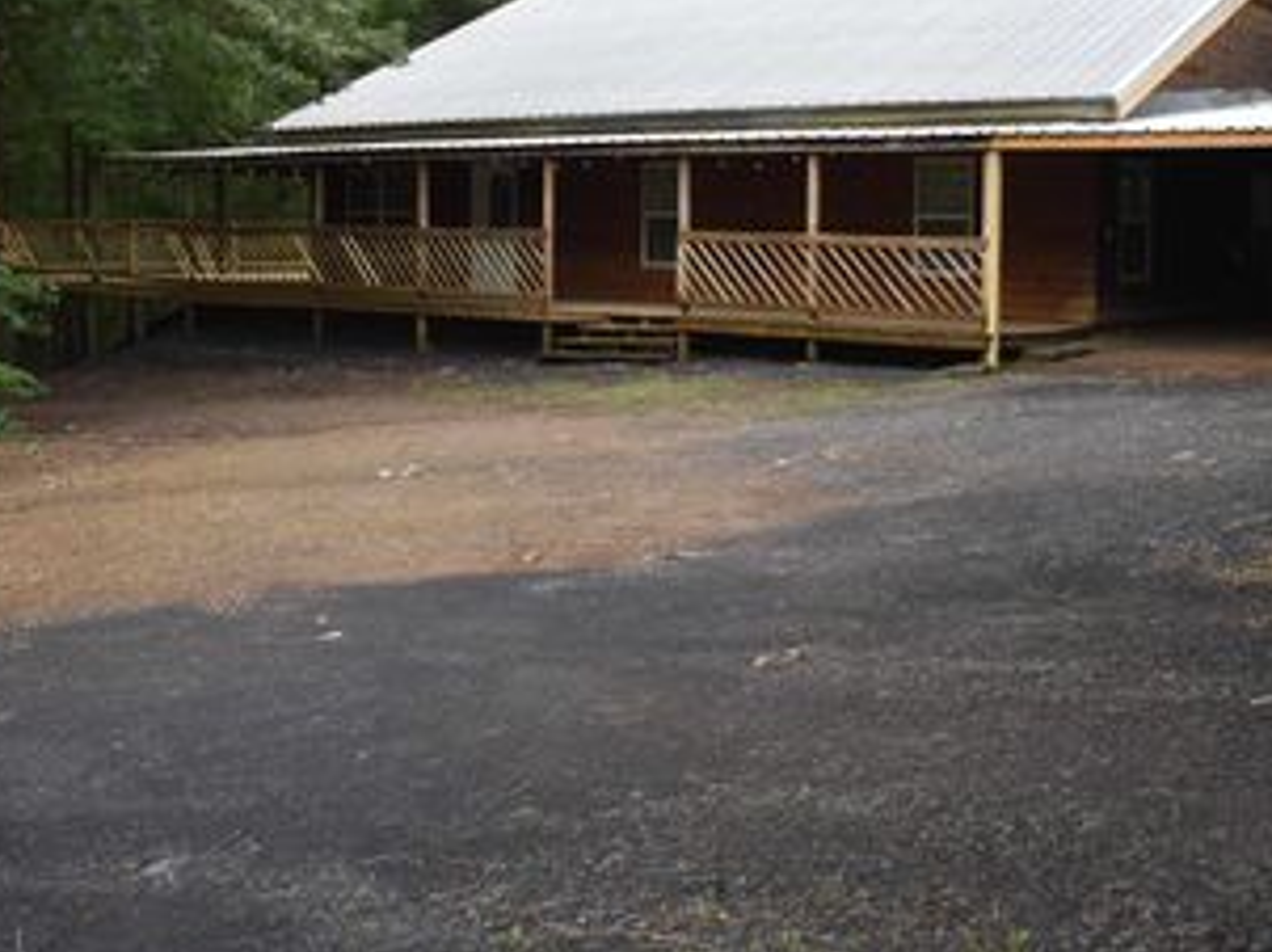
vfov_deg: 33.1
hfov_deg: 42.8
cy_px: 280
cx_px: 922
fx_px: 1579
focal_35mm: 43
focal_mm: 18
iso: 400
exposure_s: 1/250
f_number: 5
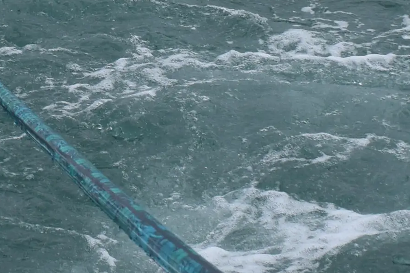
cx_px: -21
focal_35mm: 160
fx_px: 1817
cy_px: -73
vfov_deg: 8.5
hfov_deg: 12.7
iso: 200
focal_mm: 21
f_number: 10
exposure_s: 1/400
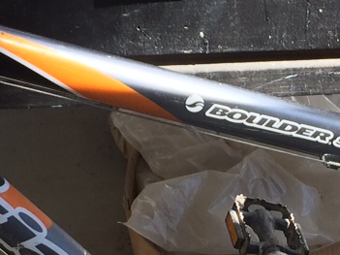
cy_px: 154
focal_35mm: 135
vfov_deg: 11.0
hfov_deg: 14.5
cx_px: 266
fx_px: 1326
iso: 32
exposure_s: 1/414
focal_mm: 4.15
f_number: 2.2
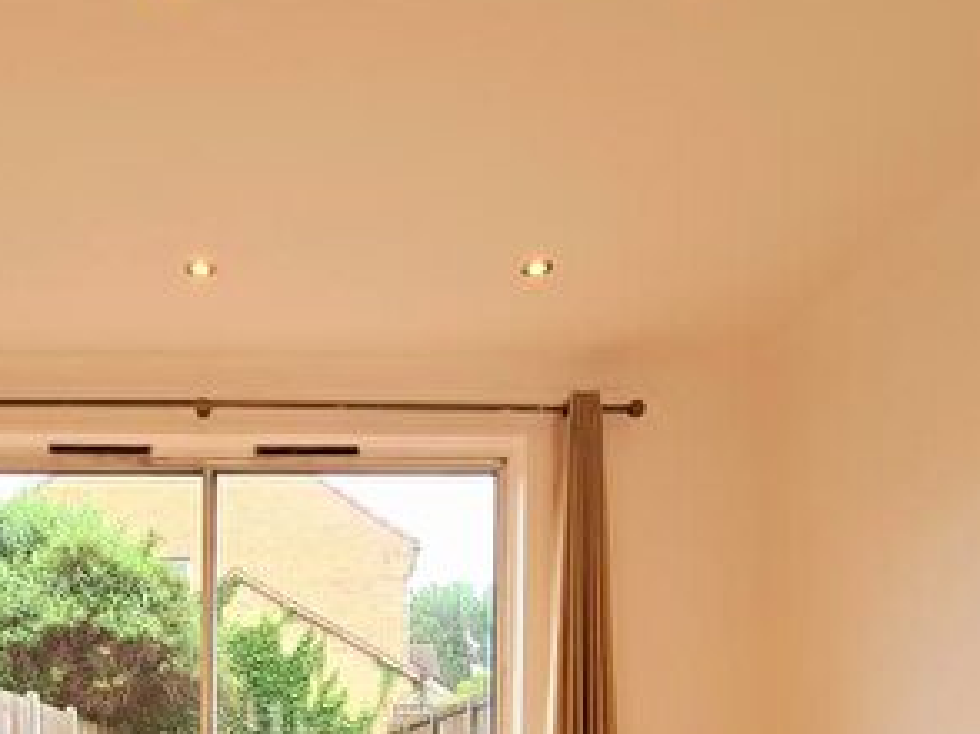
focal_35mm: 31
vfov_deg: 38.1
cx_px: 237
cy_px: 799
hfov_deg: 55.4
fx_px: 877
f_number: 2.2
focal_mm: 2.22
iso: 64
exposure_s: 1/100
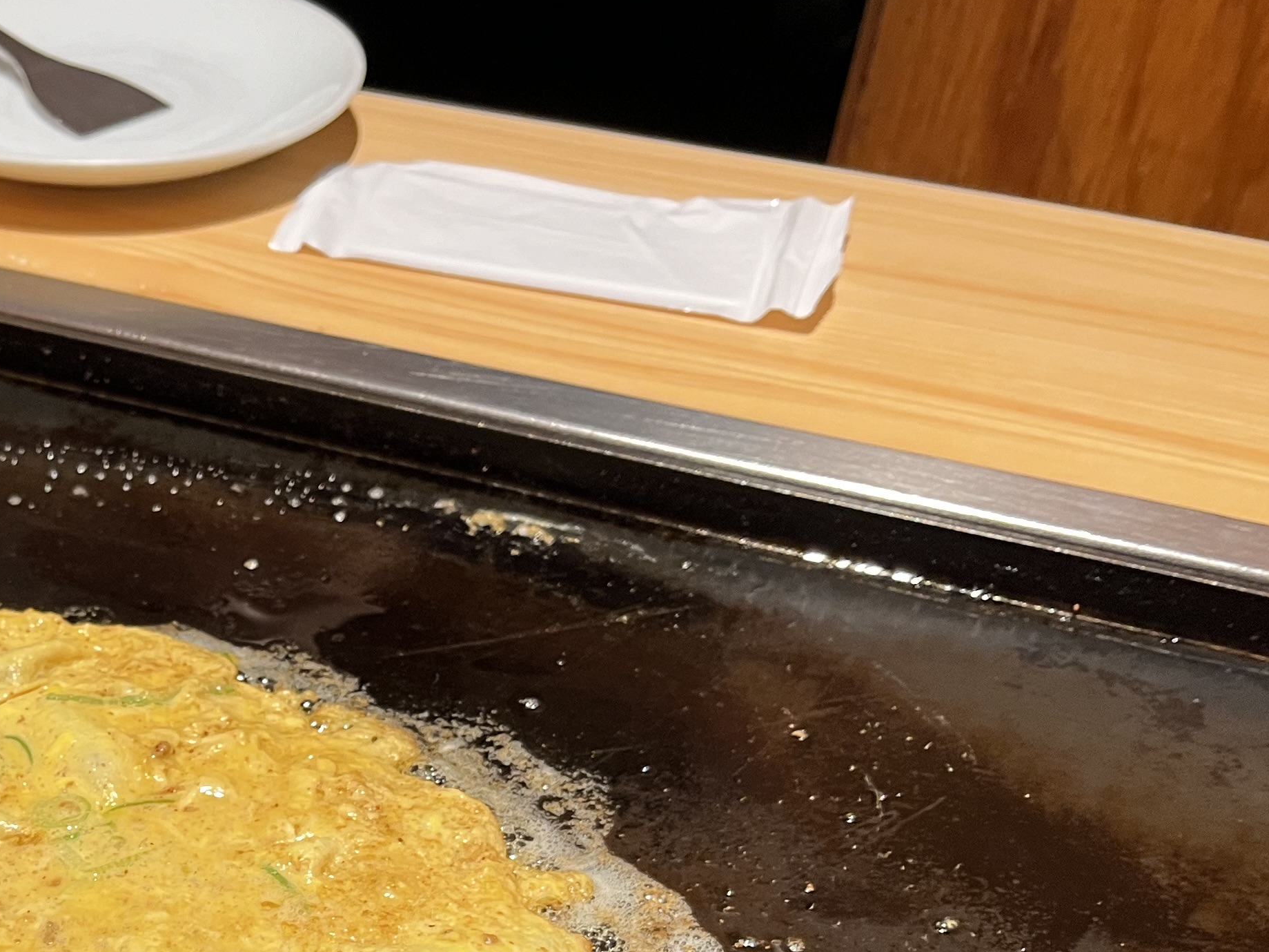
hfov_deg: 31.7
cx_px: 56
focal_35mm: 57
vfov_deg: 24.2
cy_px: 1002
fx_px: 2089
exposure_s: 1/50
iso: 100
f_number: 1.6
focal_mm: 5.1
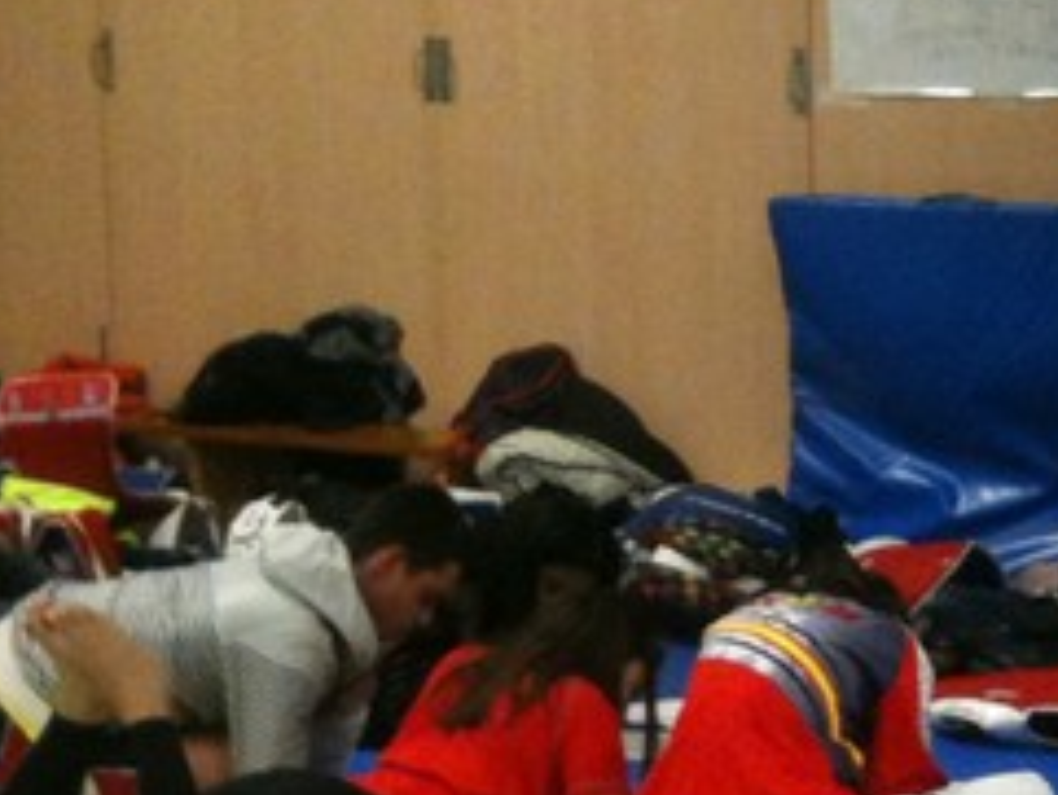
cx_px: 979
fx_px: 3547
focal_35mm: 116
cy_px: 624
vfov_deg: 12.7
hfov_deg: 16.7
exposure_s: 1/17
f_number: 2.8
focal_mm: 3.85
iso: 250
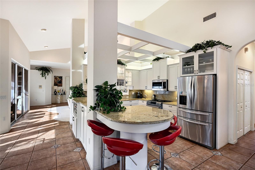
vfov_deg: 73.7
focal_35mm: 16
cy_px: 85
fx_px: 113
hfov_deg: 96.7
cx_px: 128
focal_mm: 16
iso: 3200
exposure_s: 1/60
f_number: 8
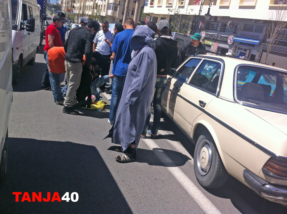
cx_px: 144
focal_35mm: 35
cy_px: 107
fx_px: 290
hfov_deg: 52.7
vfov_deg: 40.6
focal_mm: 3.85
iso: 80
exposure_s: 1/1588
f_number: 2.8
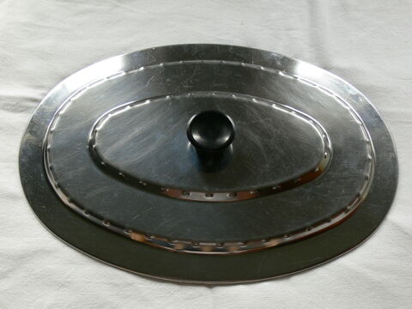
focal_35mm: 42
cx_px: 206
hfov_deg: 44.8
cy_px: 154
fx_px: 500
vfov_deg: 34.3
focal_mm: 8.7
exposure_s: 1/50
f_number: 2.8
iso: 80
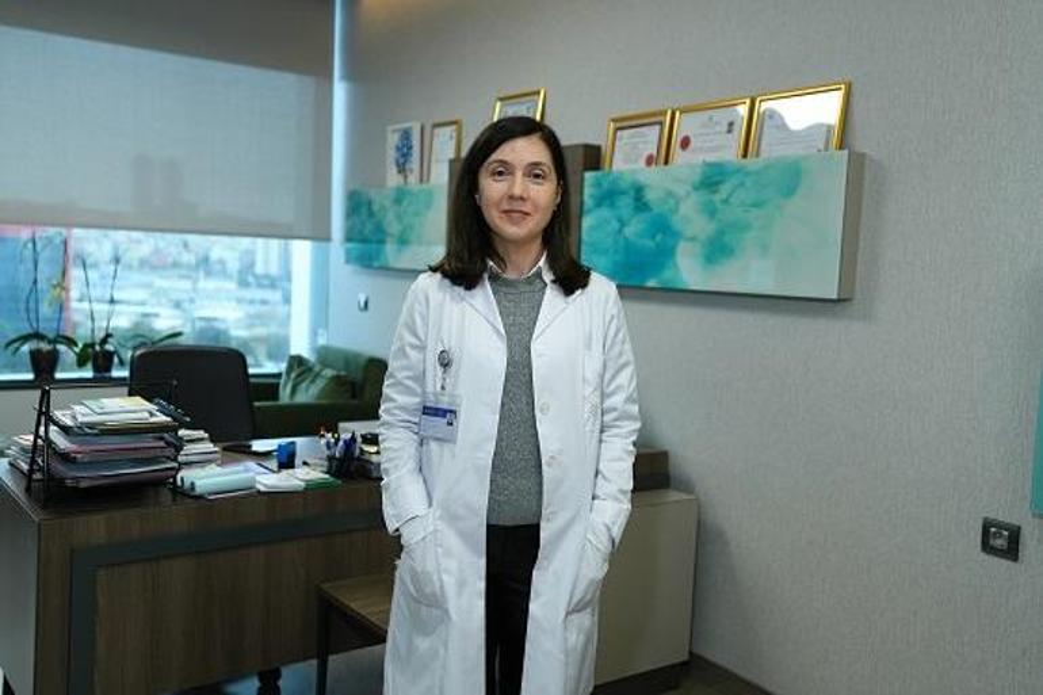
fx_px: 1014
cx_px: 522
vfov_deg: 37.8
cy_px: 348
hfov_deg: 54.4
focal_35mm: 35
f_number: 2.8
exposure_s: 1/320
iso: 1250
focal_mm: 35
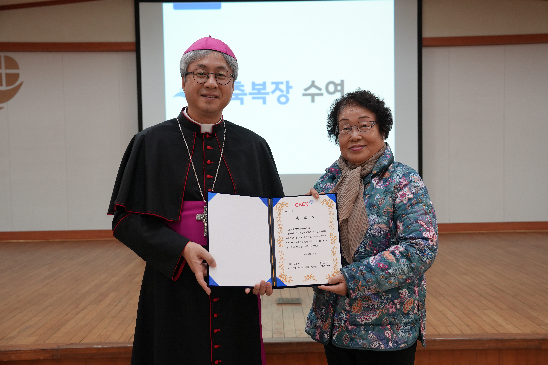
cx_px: 274
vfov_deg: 35.9
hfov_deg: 51.9
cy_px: 182
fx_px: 563
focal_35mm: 37
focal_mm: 37
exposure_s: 1/160
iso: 1000
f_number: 4
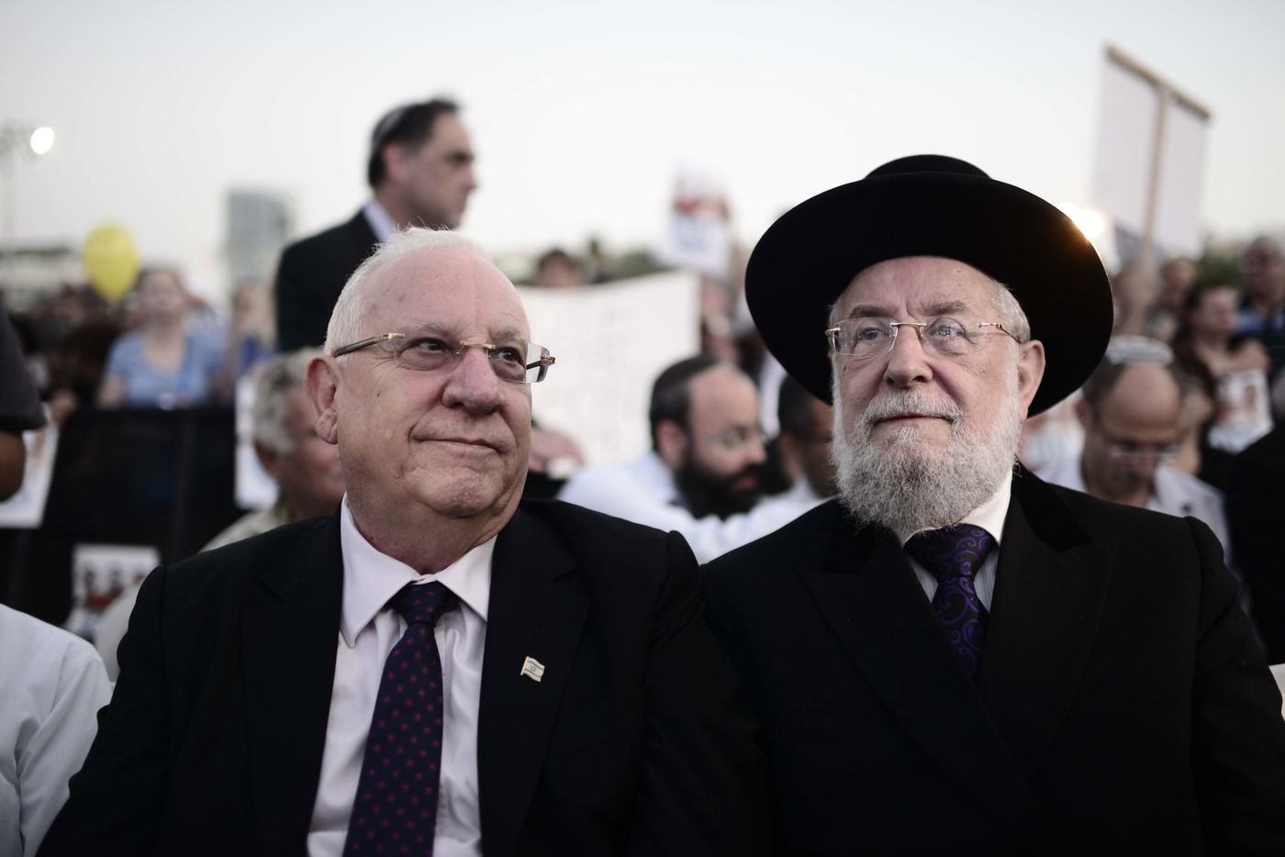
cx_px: 642
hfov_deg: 54.4
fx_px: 1249
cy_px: 428
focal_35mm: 35
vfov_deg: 37.9
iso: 800
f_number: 1.4
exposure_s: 1/160
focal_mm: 35
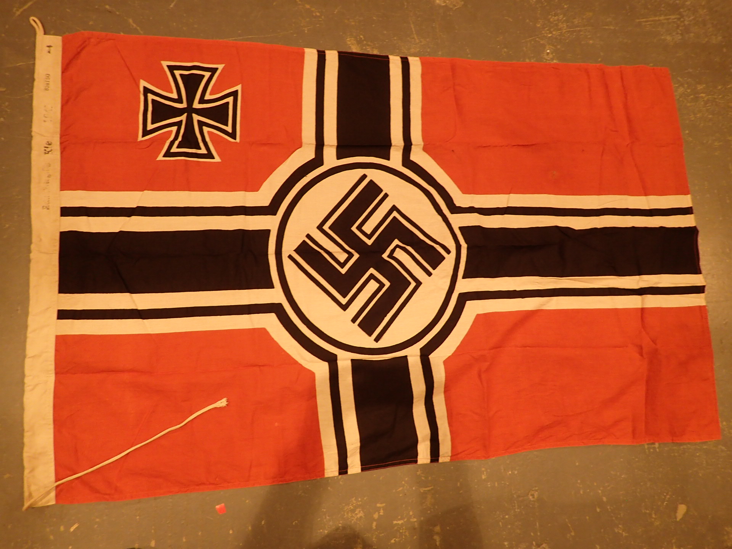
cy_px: 274
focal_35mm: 25
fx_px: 529
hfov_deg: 69.4
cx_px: 366
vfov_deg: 54.9
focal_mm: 4.5
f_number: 2
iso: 200
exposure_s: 1/50
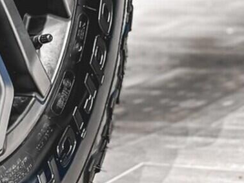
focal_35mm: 183
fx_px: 1289
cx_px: 154
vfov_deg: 8.0
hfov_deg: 10.8
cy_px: -66
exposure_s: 1/50
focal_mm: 6.86
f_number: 1.8
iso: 250
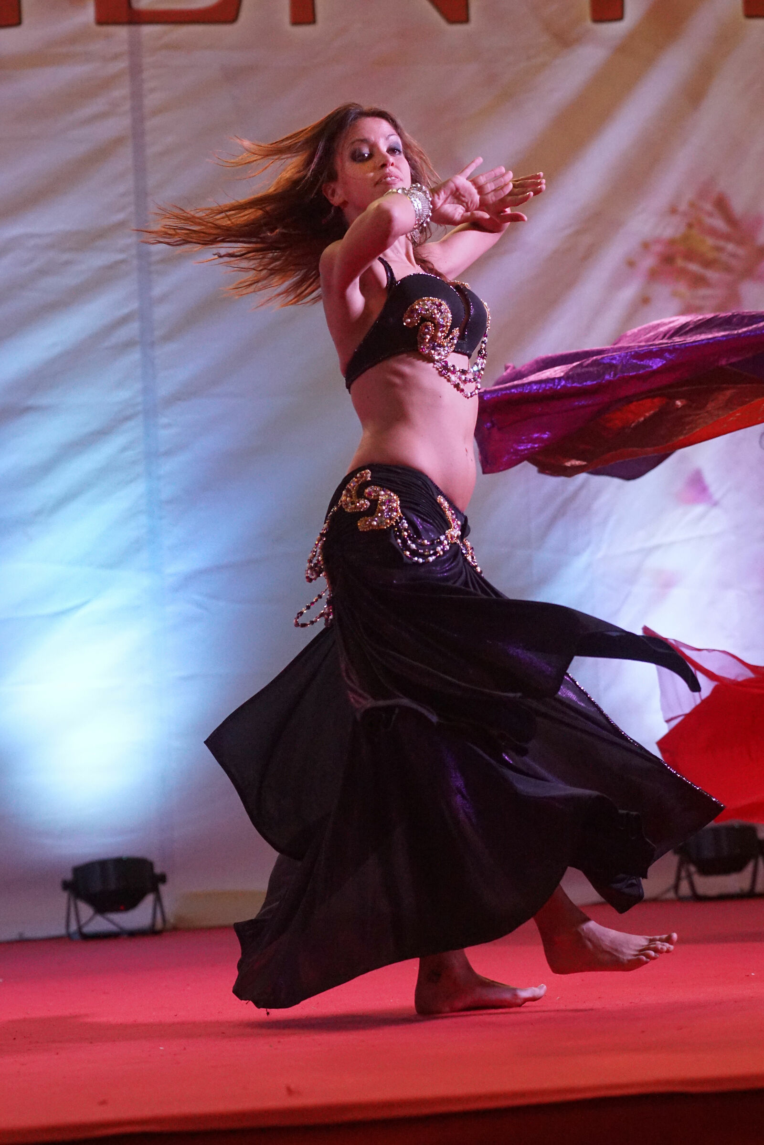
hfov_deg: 13.0
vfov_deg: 19.5
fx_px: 3342
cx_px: 382
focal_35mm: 105
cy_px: 572
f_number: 2.8
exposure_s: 1/1250
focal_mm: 70
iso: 3200
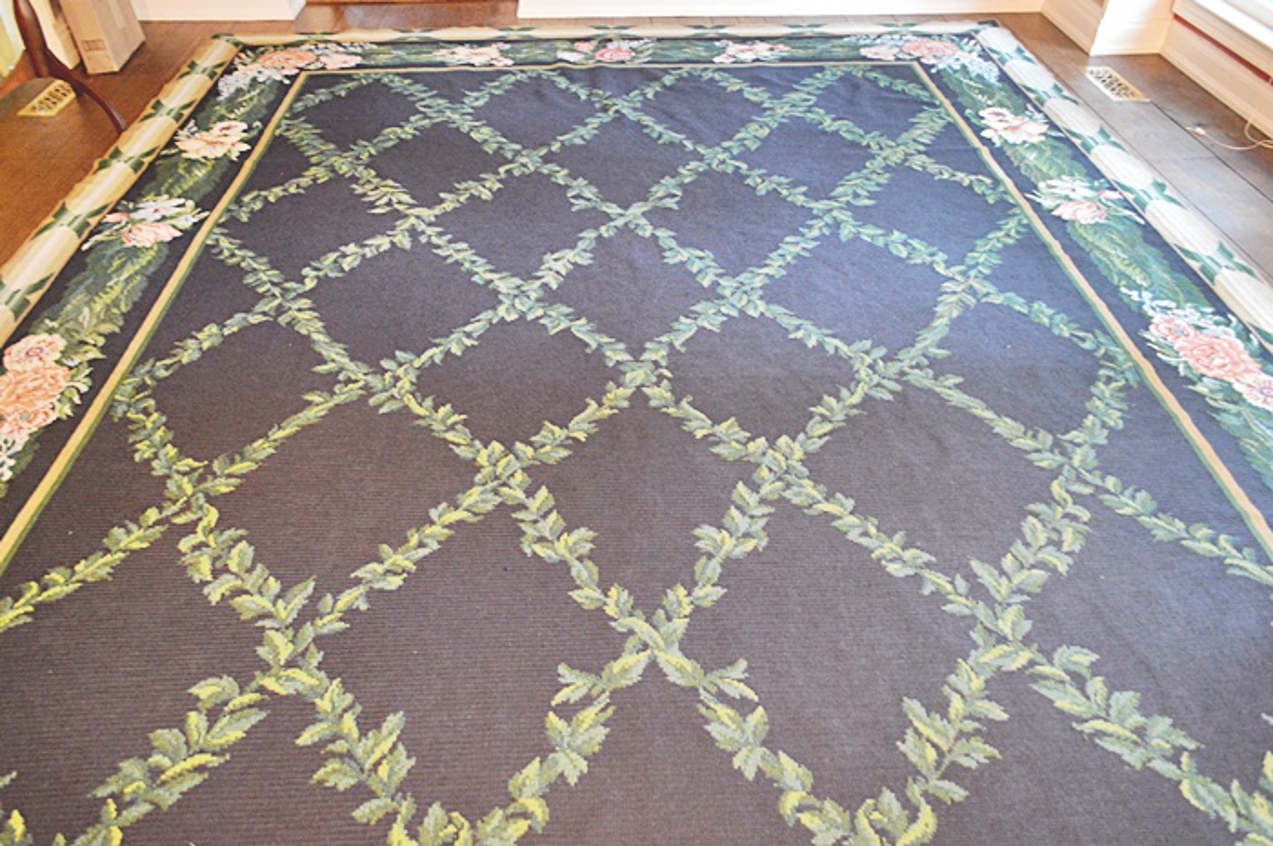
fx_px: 954
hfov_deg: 67.4
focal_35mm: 27
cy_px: 423
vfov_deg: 47.8
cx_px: 636
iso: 3200
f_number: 3.5
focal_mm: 18
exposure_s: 1/8
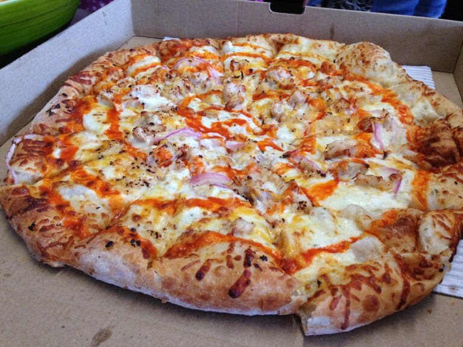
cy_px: 174
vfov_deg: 42.9
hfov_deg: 55.4
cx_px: 232
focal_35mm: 33
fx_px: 441
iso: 50
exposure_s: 1/40
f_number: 2.4
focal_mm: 4.12
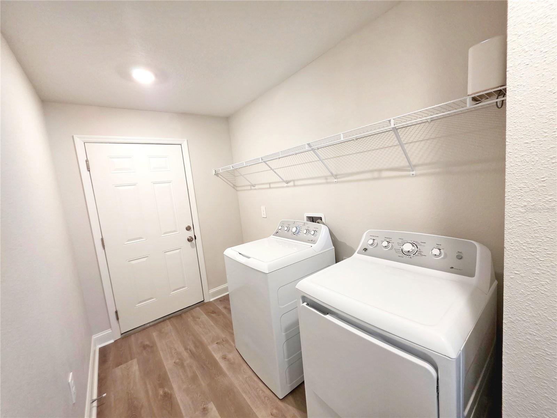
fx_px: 209
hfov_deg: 106.2
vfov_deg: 89.9
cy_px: 209
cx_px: 278
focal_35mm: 13
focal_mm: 2.2
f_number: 1.9
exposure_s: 1/120
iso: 250
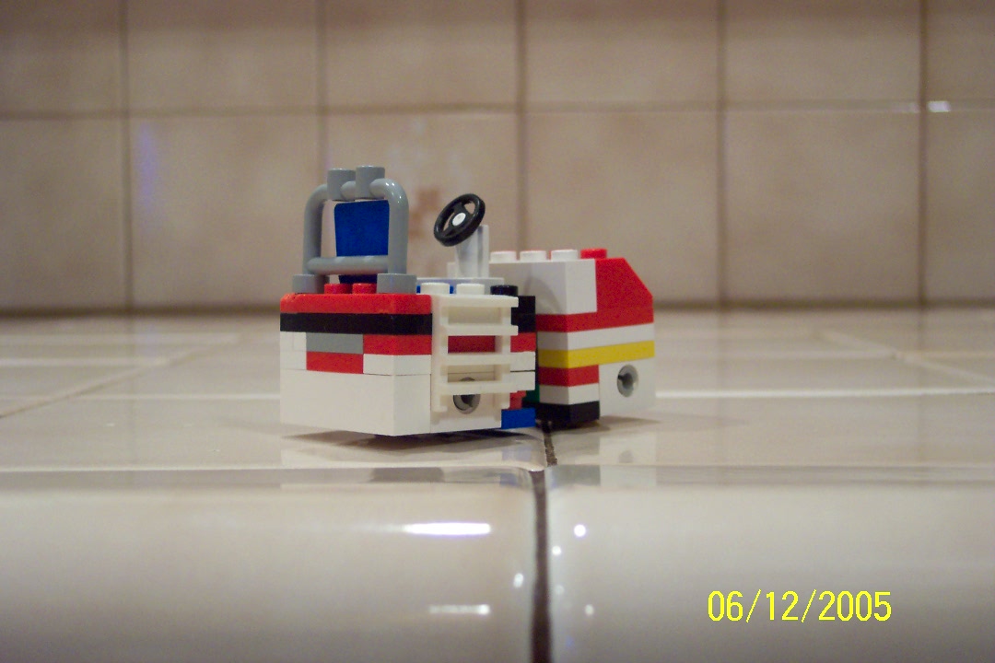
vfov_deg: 26.5
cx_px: 498
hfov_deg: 38.9
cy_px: 332
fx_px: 1409
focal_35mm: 51
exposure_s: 1/30
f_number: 3.4
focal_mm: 10.7
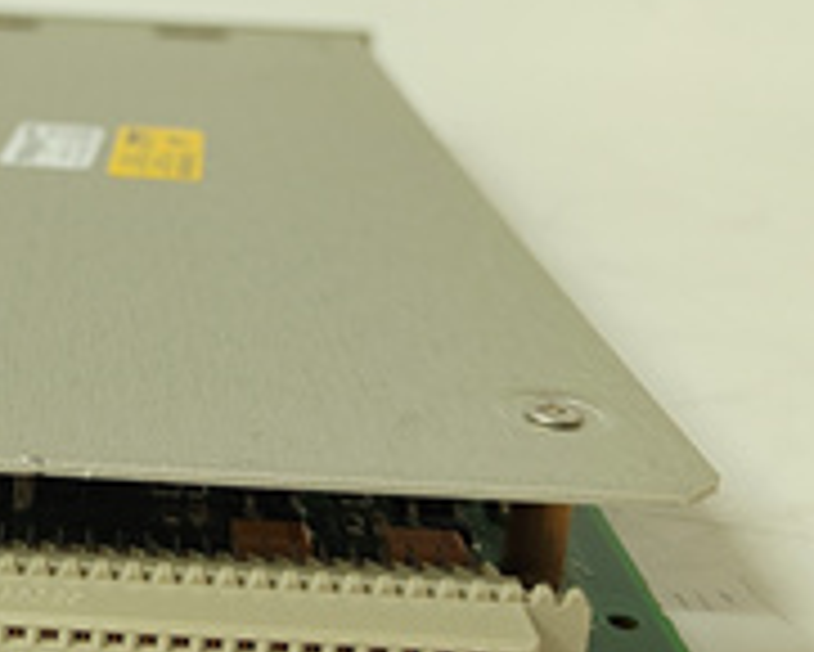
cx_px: 76
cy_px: 205
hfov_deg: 29.2
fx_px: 1494
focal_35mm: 62
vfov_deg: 24.5
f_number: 1.9
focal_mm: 5.52
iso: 1506
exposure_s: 1/50
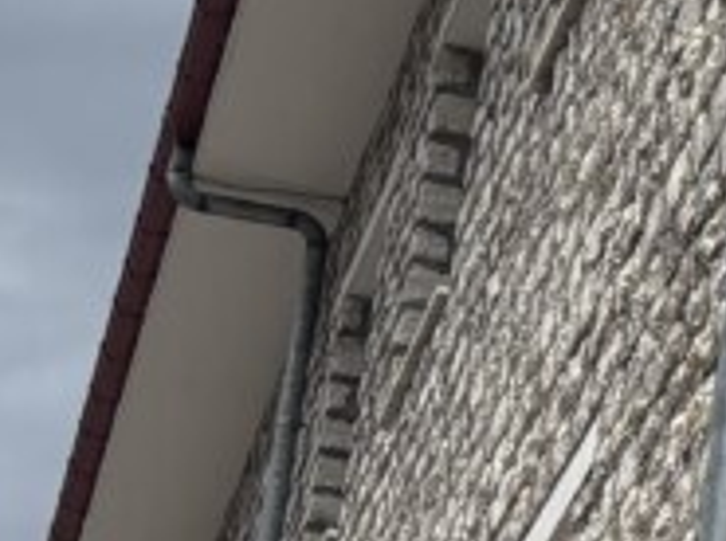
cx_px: 1844
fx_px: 3538
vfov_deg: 8.7
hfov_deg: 10.0
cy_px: 553
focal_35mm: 169
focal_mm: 5.96
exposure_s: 1/4854
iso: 50
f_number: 1.6
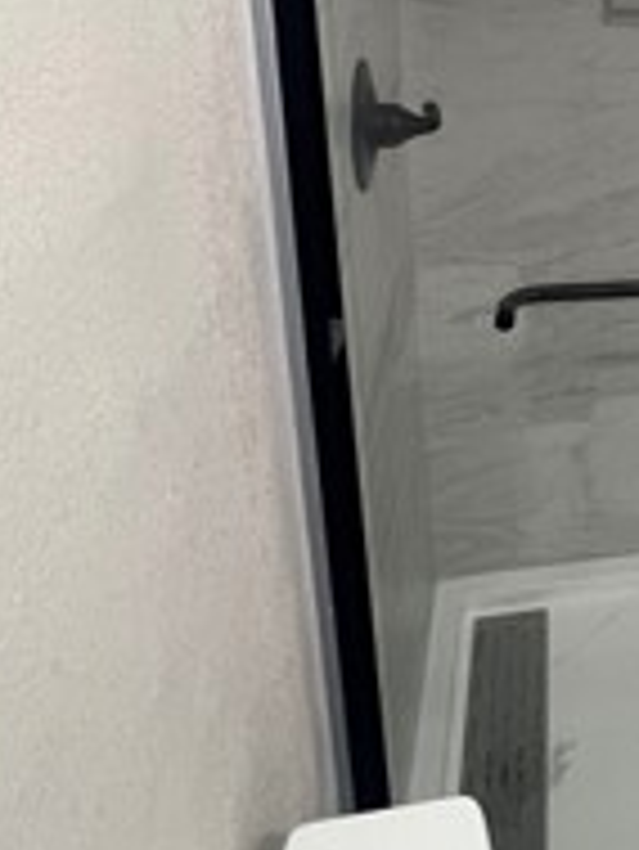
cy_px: 139
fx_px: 1082
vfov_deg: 40.7
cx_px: 950
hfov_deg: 25.3
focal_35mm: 44
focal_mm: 1.57
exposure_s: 1/60
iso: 160
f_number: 1.8
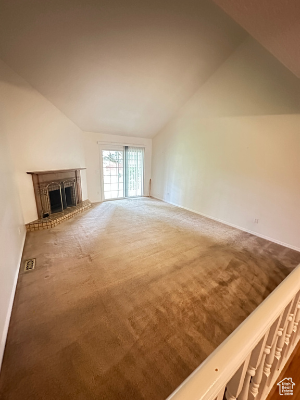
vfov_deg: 102.1
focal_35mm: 14
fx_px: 162
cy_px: 200
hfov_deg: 85.7
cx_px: 150
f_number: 2.2
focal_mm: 2.22
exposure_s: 1/24
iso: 2500
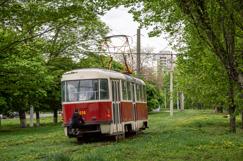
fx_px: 708
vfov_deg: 13.0
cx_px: 122
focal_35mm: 105
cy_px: 80
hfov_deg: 19.5
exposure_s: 1/250
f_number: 5.3
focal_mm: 70
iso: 200
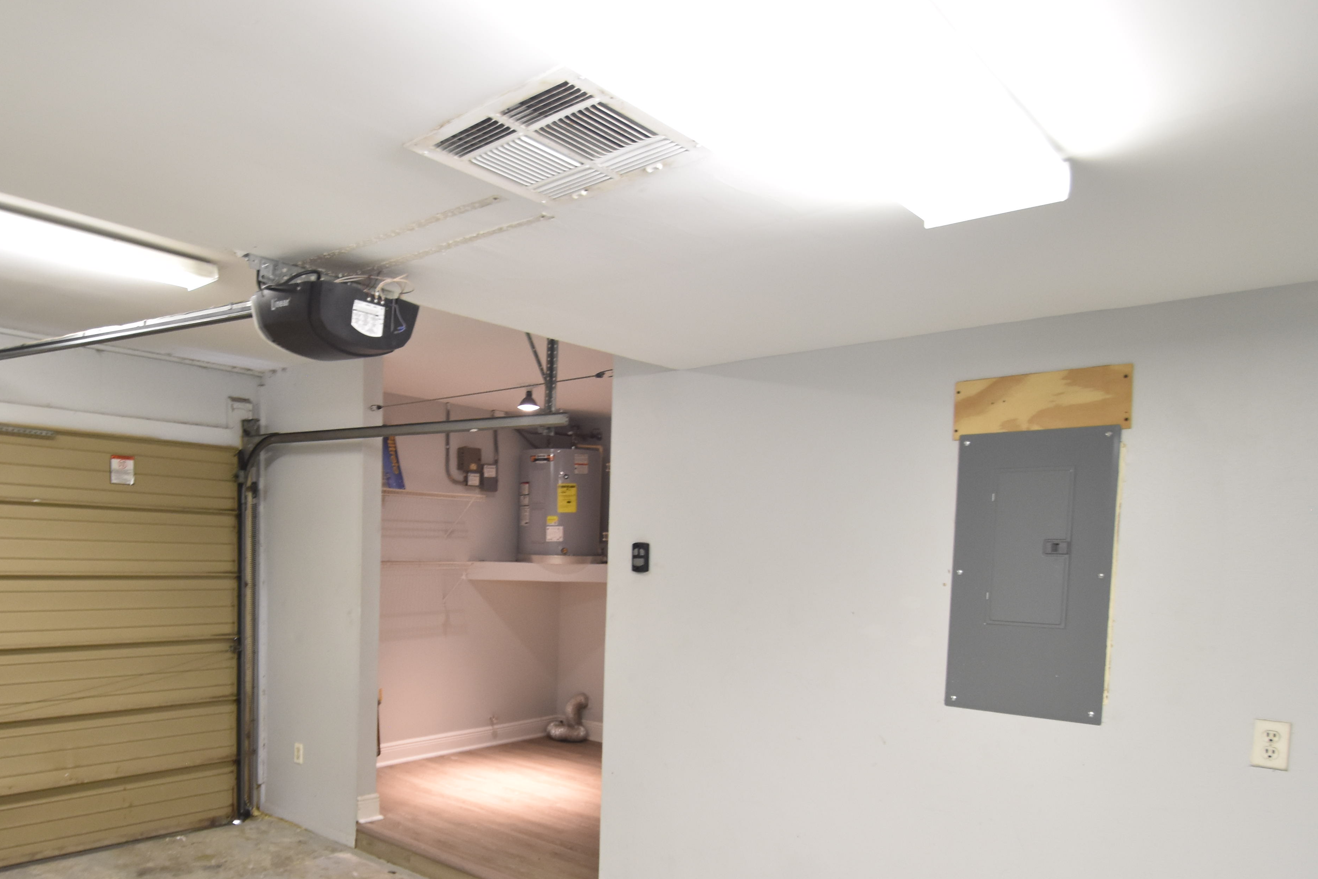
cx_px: 495
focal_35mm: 24
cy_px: 601
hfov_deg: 72.5
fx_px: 879
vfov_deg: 51.9
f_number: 3.5
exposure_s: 1/30
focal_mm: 10
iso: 800
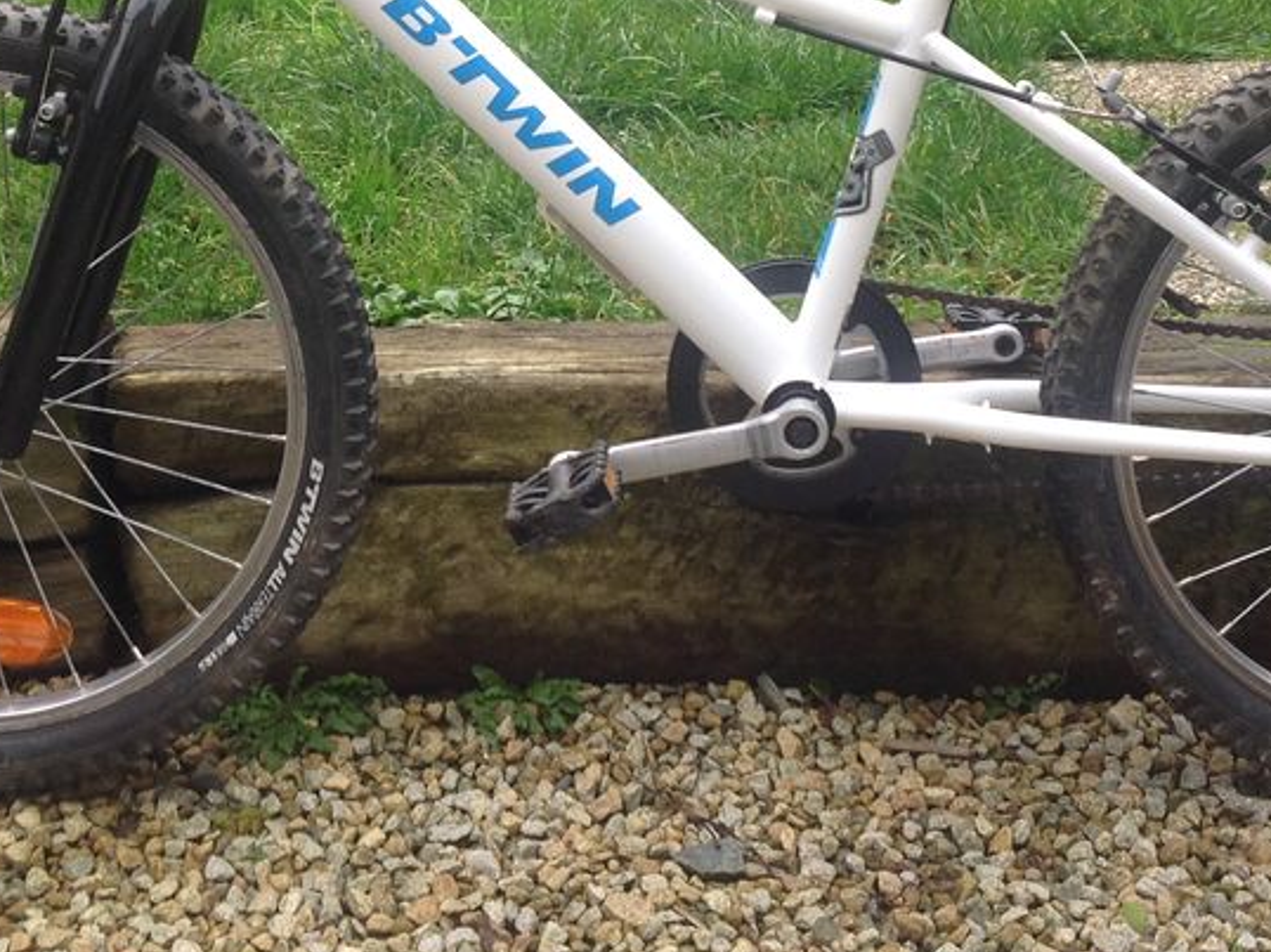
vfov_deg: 22.2
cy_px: 159
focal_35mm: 65
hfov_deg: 29.8
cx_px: 692
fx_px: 2386
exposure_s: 1/40
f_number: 2.4
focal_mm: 4.28
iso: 50
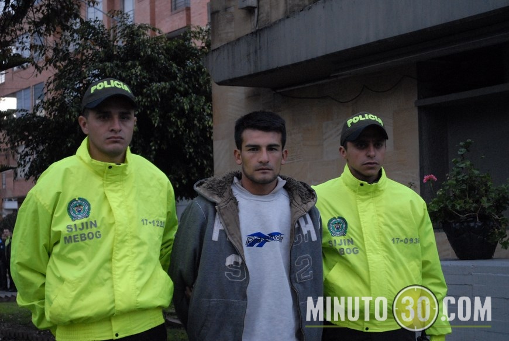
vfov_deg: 16.6
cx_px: 254
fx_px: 1169
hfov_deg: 24.6
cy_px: 170
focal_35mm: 82
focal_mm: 55
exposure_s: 1/400
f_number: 5.6
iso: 1100
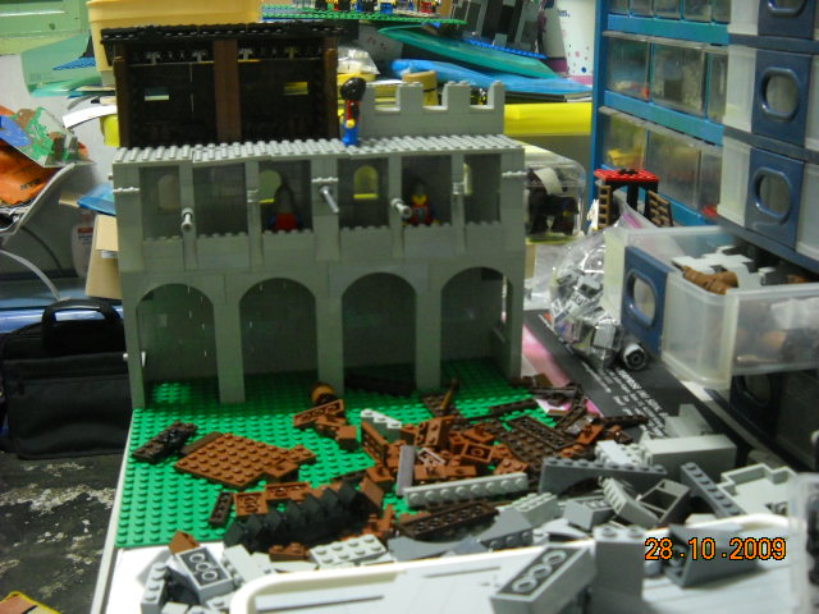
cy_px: 307
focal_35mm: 41
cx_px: 410
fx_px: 970
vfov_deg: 35.1
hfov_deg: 45.8
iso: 400
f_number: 3.1
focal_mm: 6.72
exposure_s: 1/3
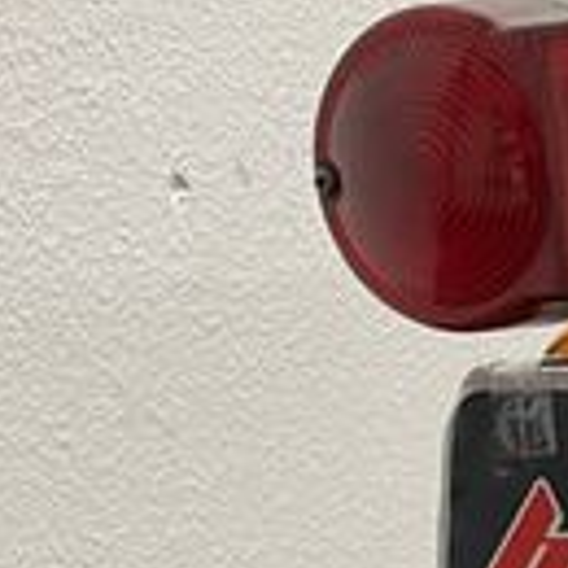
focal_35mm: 113
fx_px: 2098
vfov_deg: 15.1
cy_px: 581
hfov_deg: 14.5
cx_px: 821
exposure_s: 1/50
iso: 100
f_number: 1.6
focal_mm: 5.1
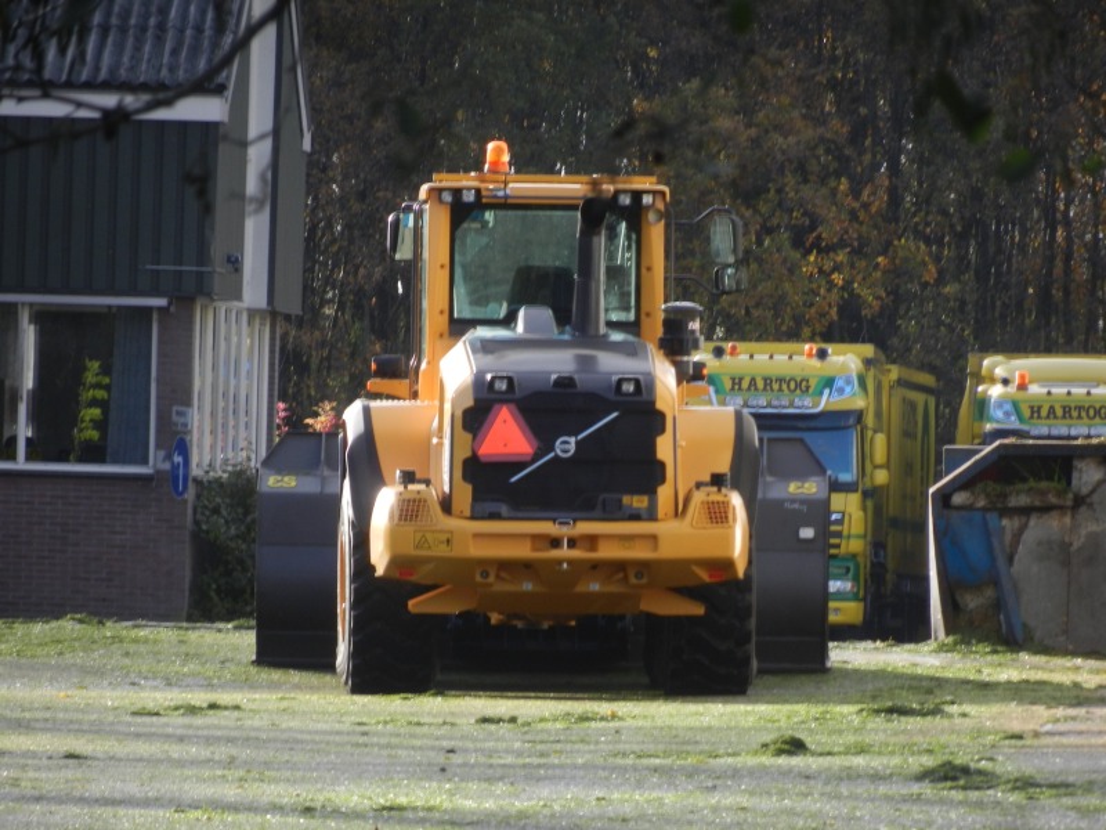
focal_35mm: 450
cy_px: 415
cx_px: 553
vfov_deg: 3.3
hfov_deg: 4.4
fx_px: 14378
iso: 160
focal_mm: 81
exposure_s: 1/160
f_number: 5.9
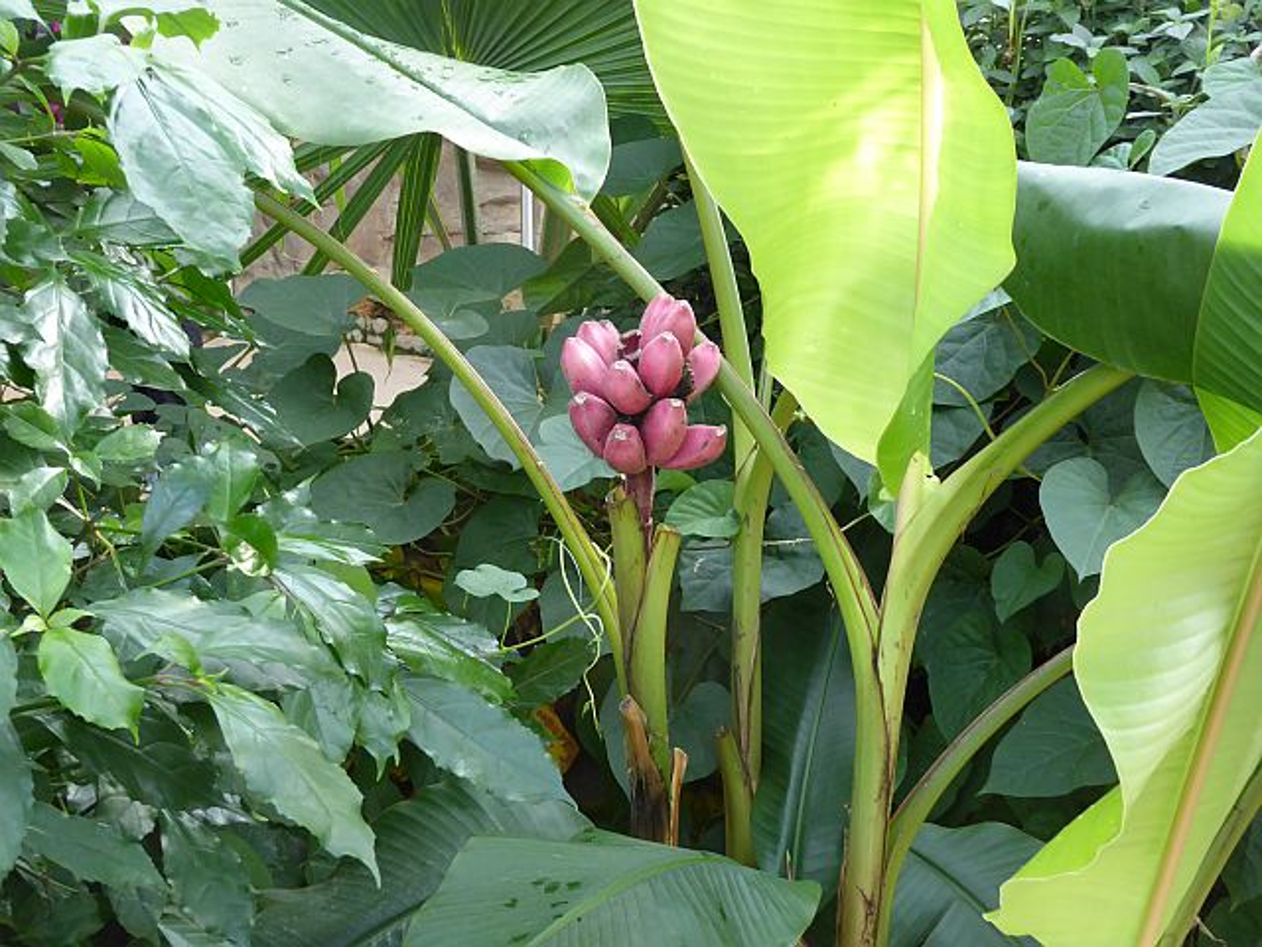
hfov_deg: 41.2
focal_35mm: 46
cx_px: 631
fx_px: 1677
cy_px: 474
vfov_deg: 31.5
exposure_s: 1/60
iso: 250
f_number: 3.9
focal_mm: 7.8
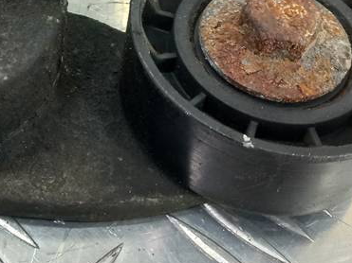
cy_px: 4
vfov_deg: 20.6
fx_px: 701
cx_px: 27
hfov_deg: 27.1
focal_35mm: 69
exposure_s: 1/50
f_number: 1.8
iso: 100
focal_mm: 4.6
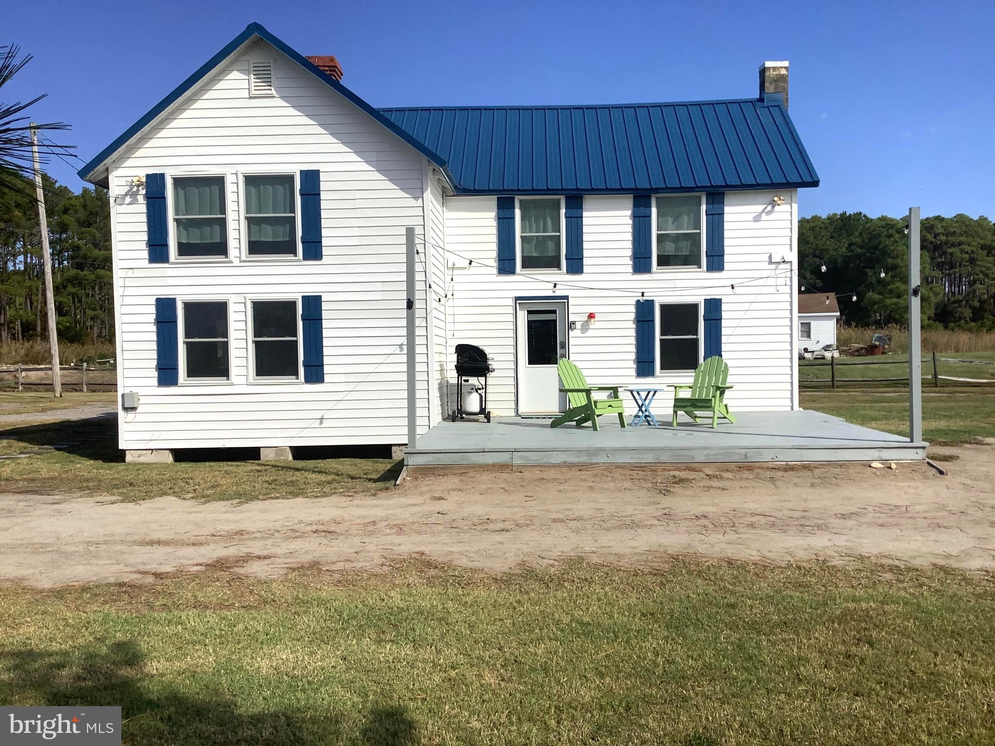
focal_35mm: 31
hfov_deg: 58.4
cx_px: 498
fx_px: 891
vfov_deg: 45.4
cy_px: 373
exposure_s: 1/2469
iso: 25
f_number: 2.4
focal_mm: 3.3
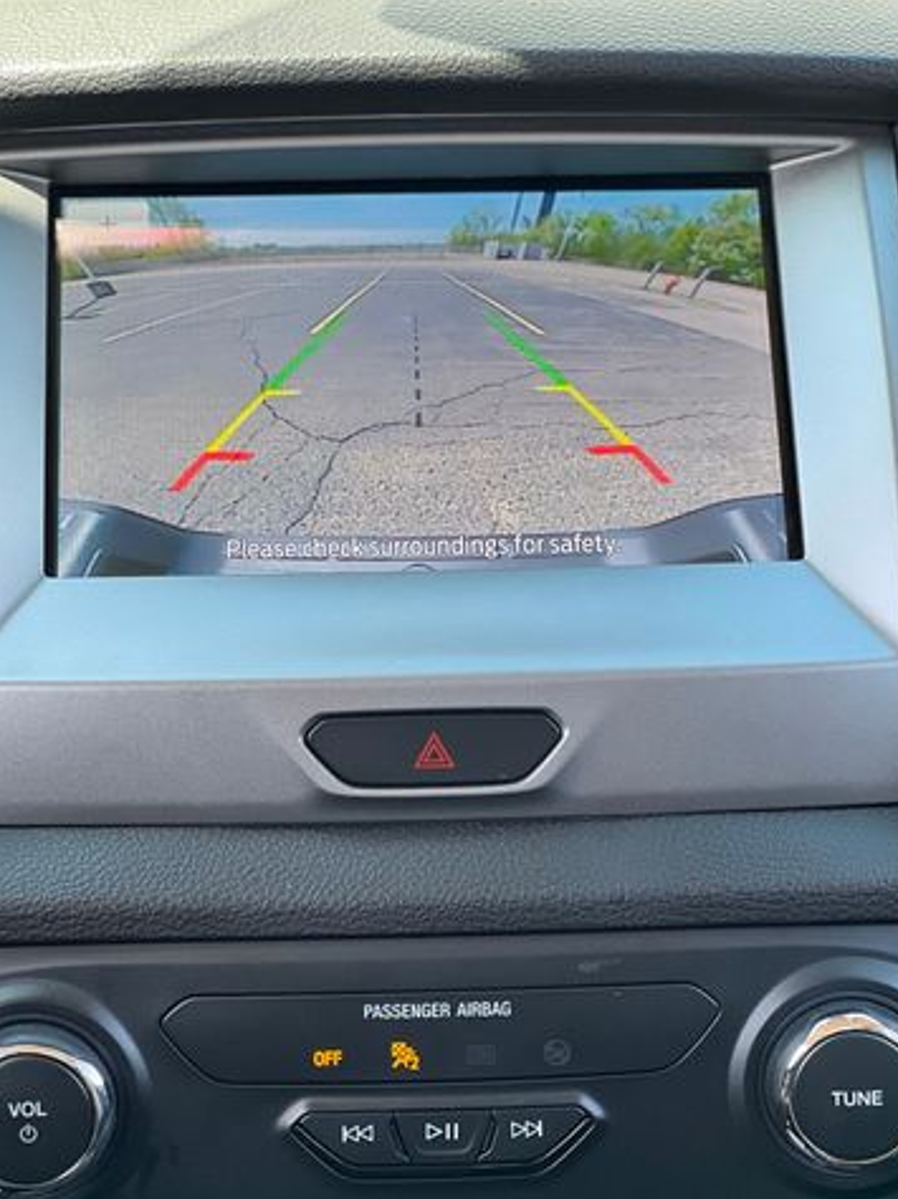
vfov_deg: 18.9
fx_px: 3601
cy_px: 600
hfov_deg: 14.2
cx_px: 402
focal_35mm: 104
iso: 100
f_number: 2.8
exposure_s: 1/121
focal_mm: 9
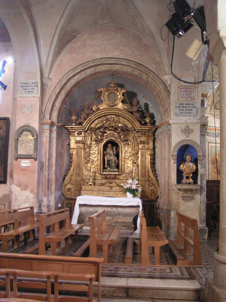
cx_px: 113
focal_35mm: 38
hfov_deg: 37.7
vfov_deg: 49.0
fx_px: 331
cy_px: 151
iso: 200
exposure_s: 1/2.5
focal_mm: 5.8
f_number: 2.8
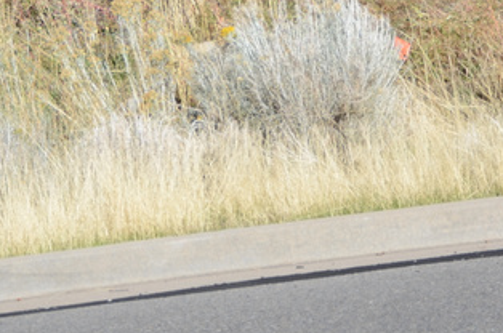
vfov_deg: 7.2
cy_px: -166
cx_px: 231
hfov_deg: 11.1
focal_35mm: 186
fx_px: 2594
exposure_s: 1/800
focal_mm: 38
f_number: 4.2
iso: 100
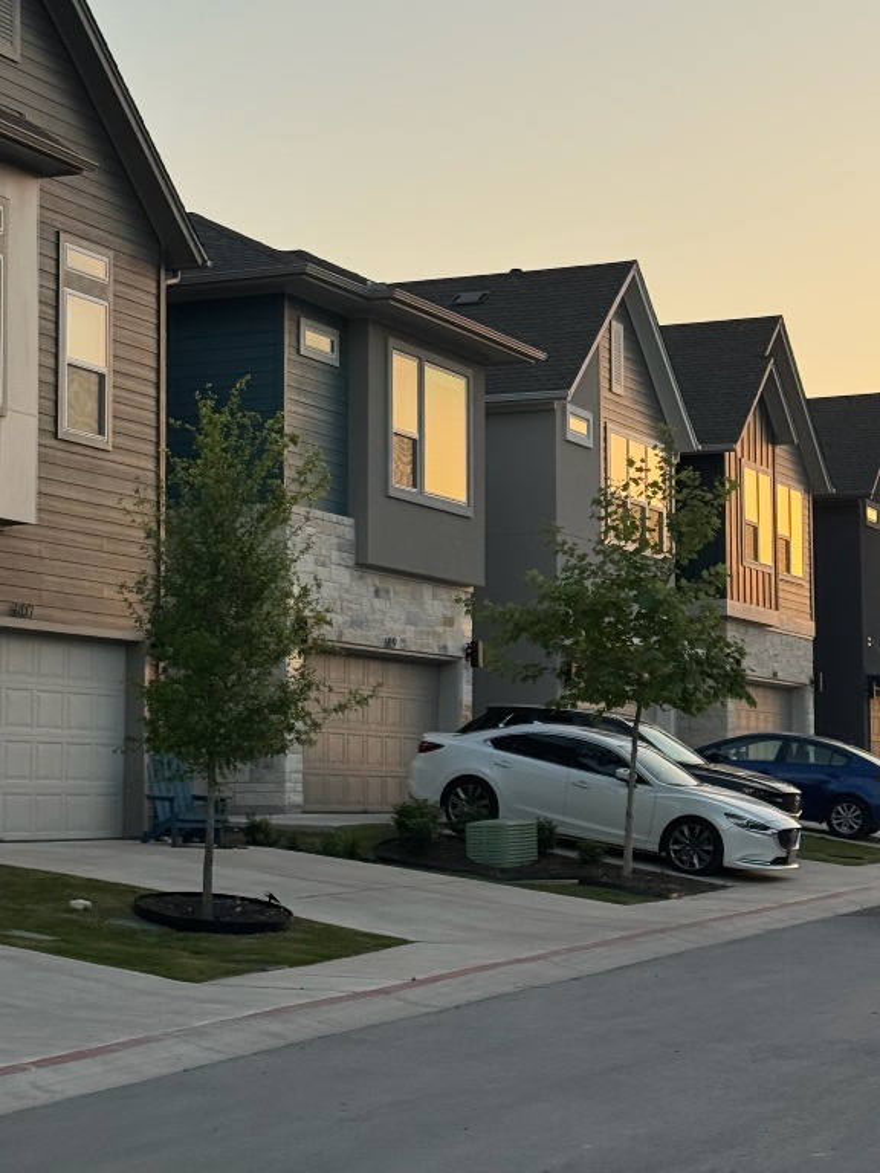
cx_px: 440
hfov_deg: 30.3
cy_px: 586
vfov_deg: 39.7
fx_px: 1627
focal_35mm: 48
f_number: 1.78
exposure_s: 1/765
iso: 64
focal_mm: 6.76
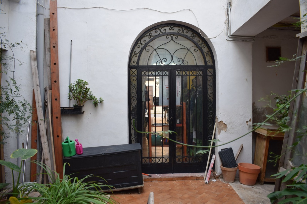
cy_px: 102
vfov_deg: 47.9
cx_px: 154
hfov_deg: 67.4
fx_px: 230
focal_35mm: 27
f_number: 4.5
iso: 400
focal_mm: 18
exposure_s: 1/80
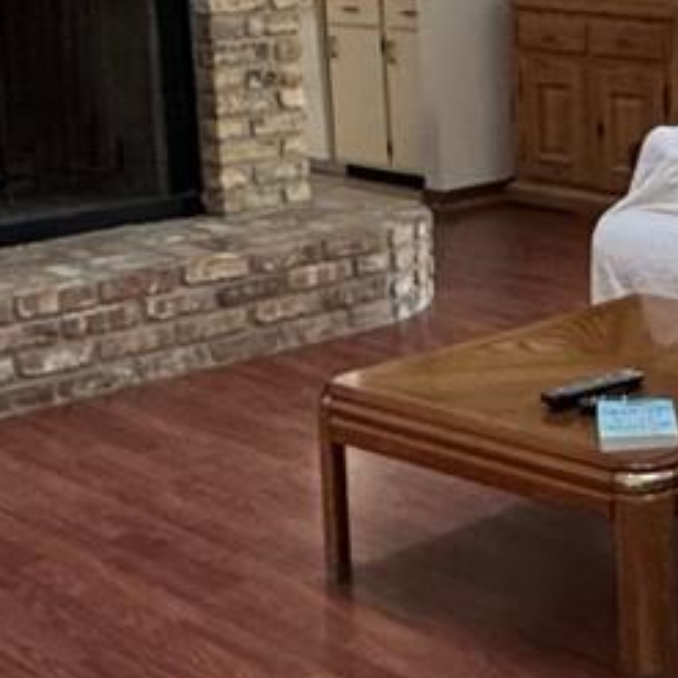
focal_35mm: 80
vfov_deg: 21.4
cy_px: 145
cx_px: 870
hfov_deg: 20.0
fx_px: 1773
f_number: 2.2
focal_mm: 2.22
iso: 400
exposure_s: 1/60
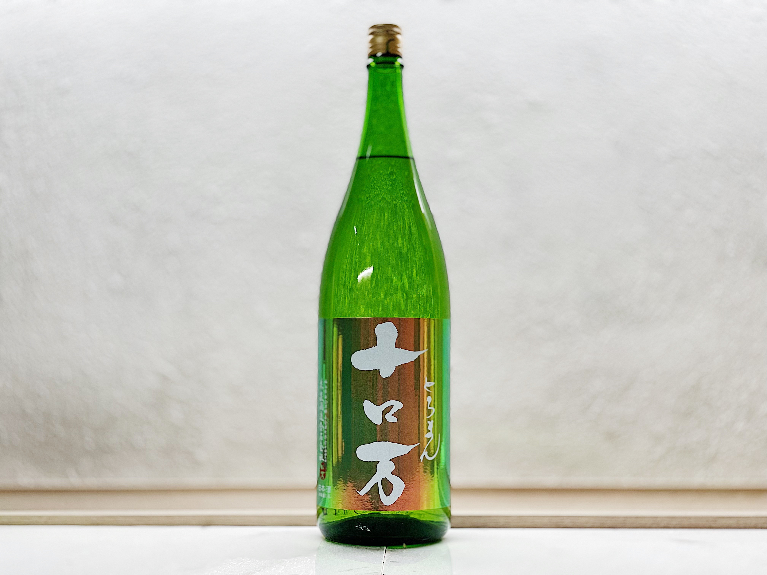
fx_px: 1152
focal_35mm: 52
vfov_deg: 28.0
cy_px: 288
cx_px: 384
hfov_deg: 36.8
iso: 100
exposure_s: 1/100
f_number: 2
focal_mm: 6
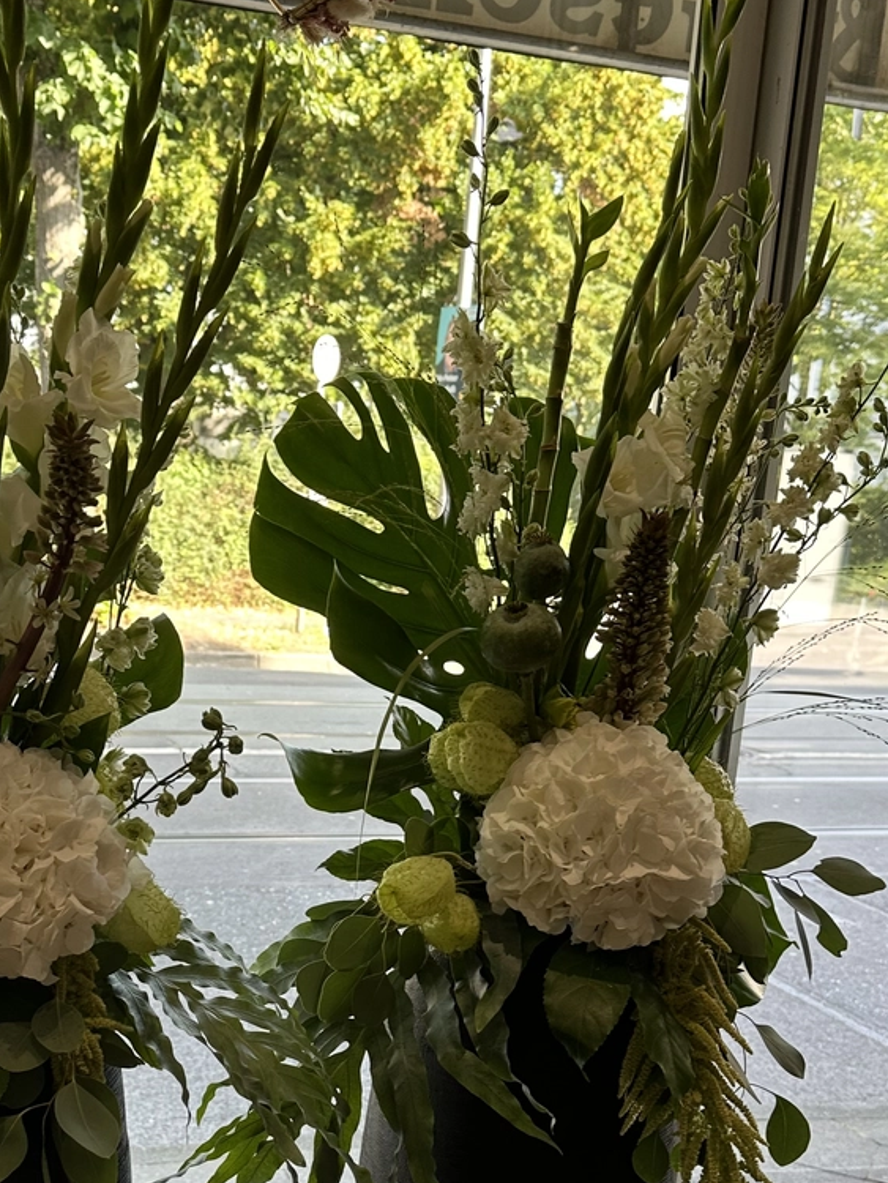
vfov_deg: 38.9
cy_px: 850
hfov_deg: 30.1
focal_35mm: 48
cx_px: 302
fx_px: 1641
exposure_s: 1/121
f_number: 1.78
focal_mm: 6.86
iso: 80
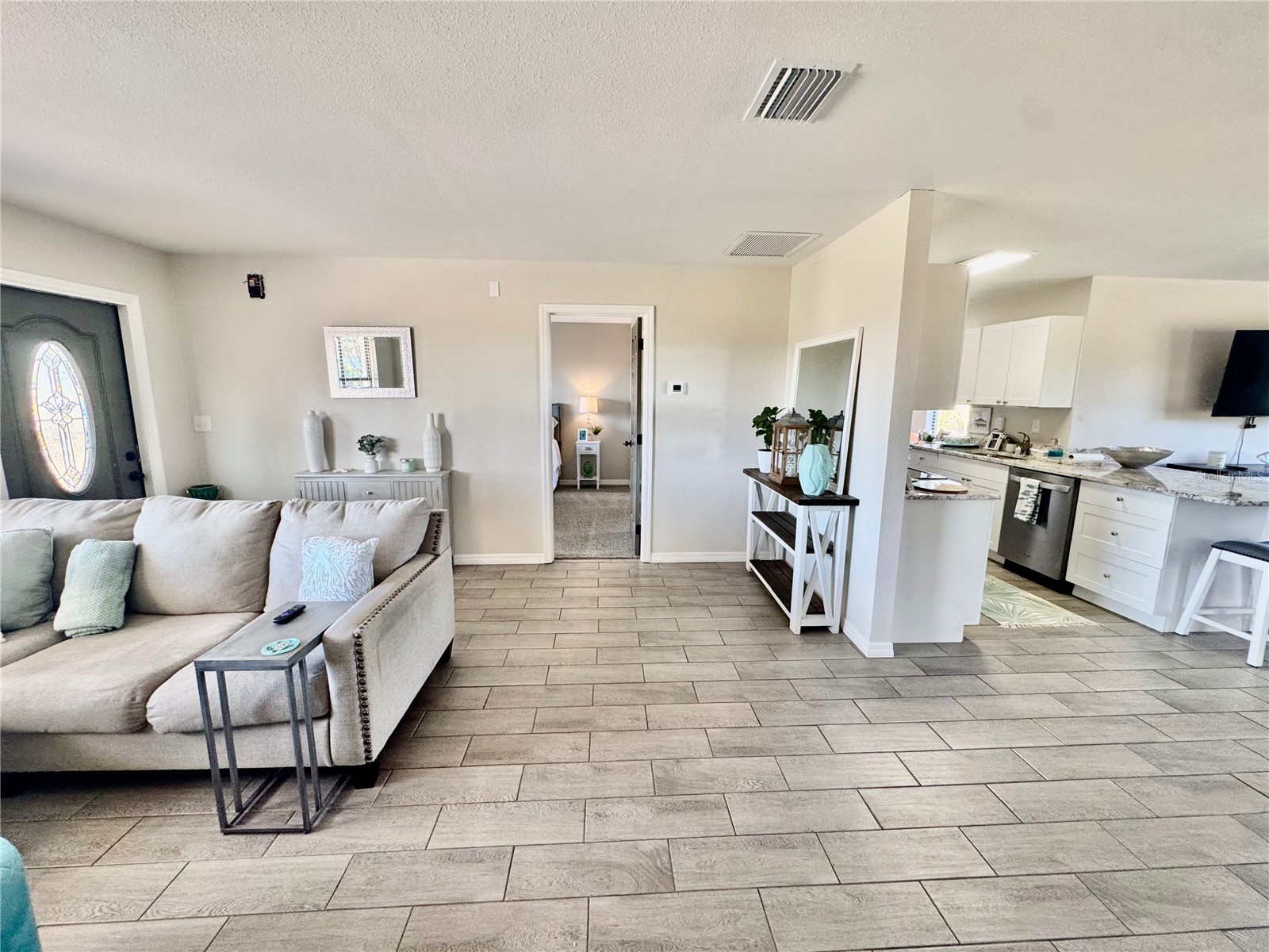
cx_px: 634
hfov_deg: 102.1
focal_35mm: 14
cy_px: 476
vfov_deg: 85.7
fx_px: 513
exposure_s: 1/120
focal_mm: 2.22
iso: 200
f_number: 2.2
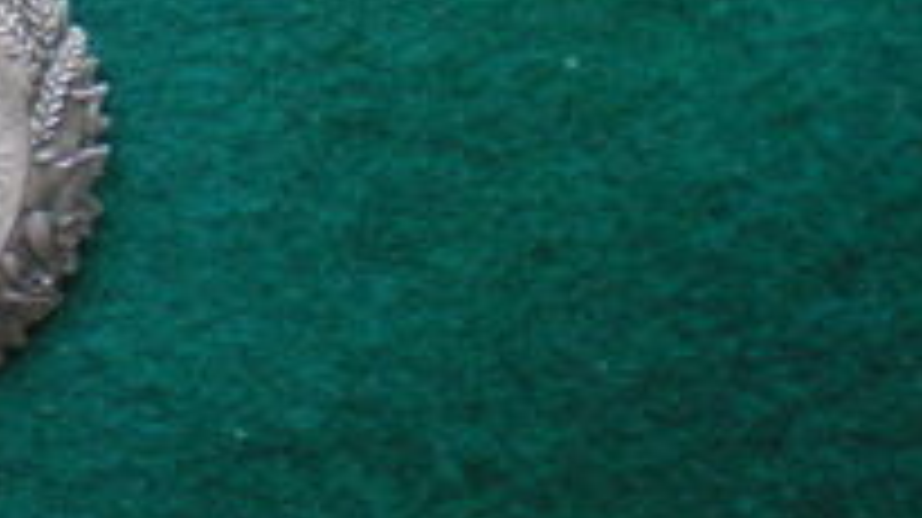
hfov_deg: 20.9
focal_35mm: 97
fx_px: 2370
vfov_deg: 12.0
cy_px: -203
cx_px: -112
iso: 400
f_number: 3.1
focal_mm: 6.3
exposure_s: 1/30
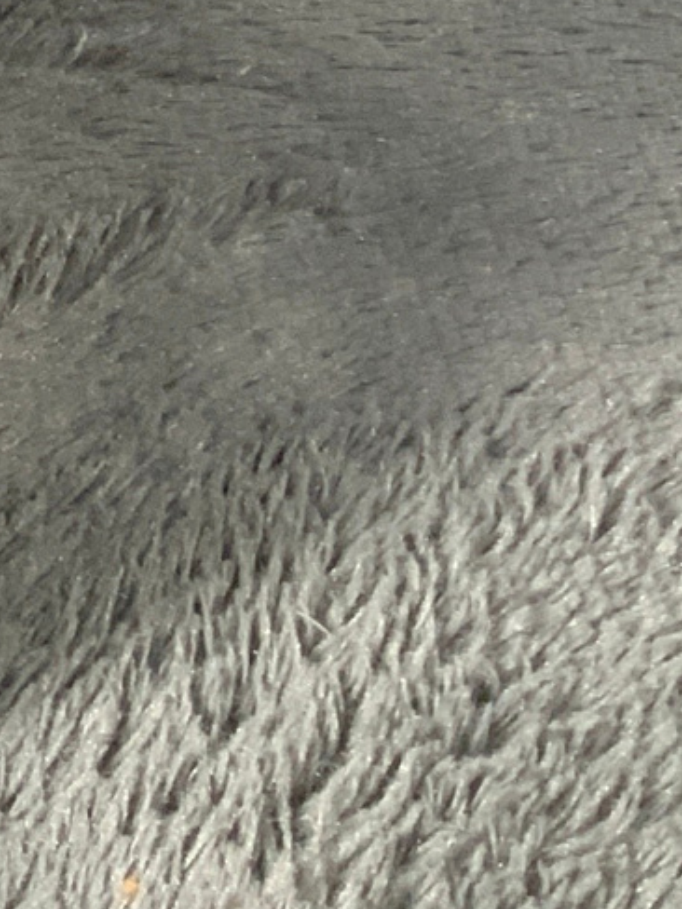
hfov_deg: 8.3
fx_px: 3993
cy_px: -589
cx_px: -1351
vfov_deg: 12.2
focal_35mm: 152
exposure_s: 1/52
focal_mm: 3
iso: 64
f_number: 1.8
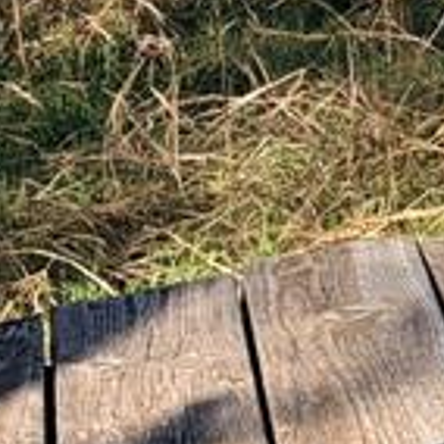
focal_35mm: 306
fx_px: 4441
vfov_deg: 5.6
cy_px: -494
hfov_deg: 5.7
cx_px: 625
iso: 64
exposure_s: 1/2577
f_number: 1.78
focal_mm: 6.76
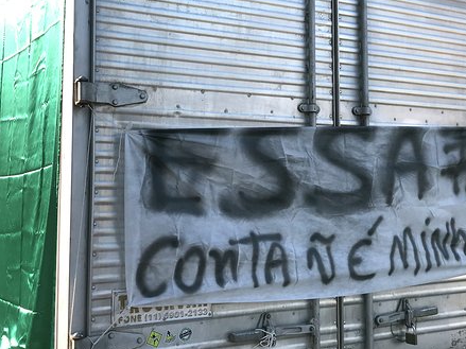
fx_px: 686
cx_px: 185
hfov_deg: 37.3
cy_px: 128
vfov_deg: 28.4
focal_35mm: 51
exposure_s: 1/879
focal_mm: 3.99
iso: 20
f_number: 1.8
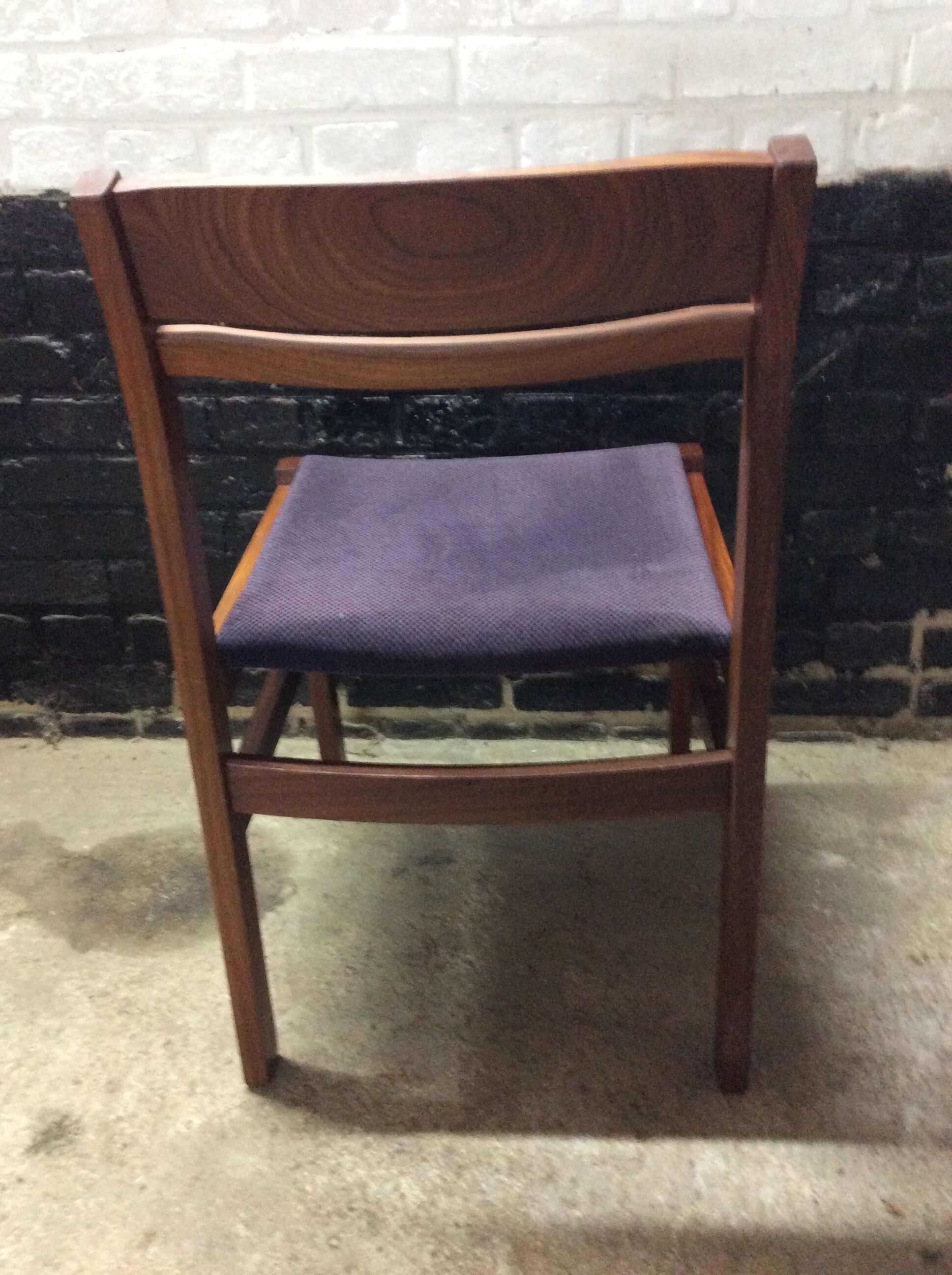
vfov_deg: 56.9
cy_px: 638
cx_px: 476
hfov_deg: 44.1
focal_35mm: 32
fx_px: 1177
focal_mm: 3.3
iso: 320
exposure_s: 1/17
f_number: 2.4
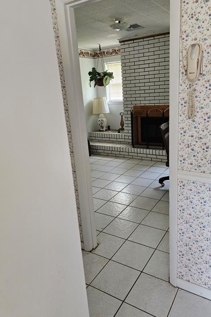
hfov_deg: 49.4
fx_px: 229
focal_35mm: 26
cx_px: 118
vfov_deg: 69.4
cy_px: 154
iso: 800
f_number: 1.7
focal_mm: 6.3
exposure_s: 1/60
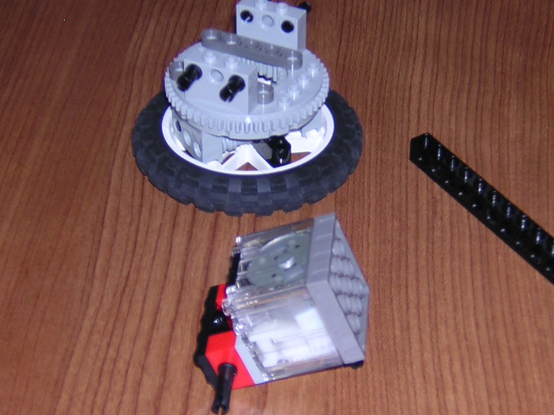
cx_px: 335
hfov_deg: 20.6
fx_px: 1520
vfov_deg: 15.6
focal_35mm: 95
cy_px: 189
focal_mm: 8.6
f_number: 3.5
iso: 100
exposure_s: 1/60.1
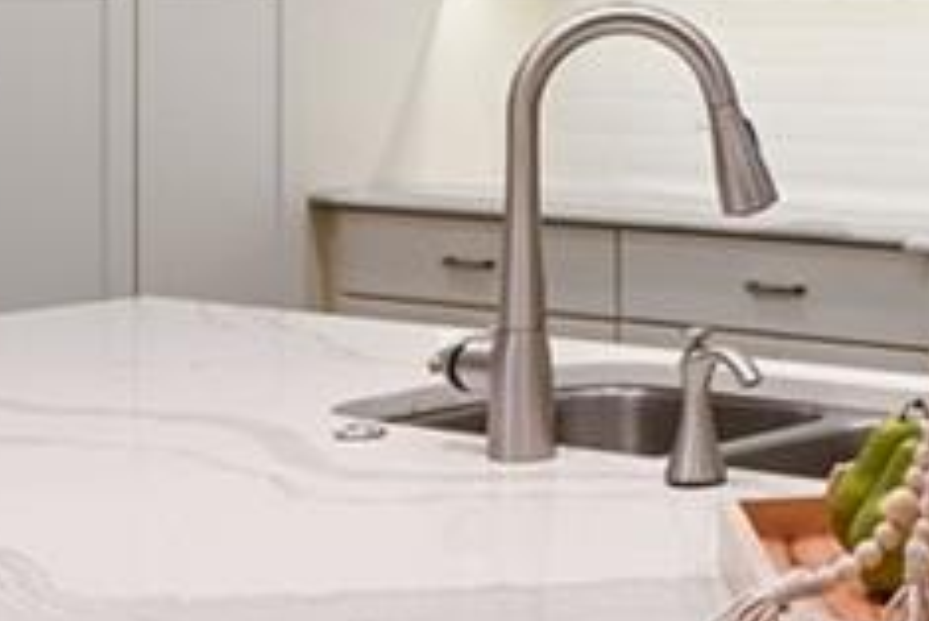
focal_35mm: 102
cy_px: -69
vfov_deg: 13.2
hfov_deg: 18.6
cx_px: 1202
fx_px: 2634
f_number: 8
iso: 800
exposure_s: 1/13
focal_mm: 15
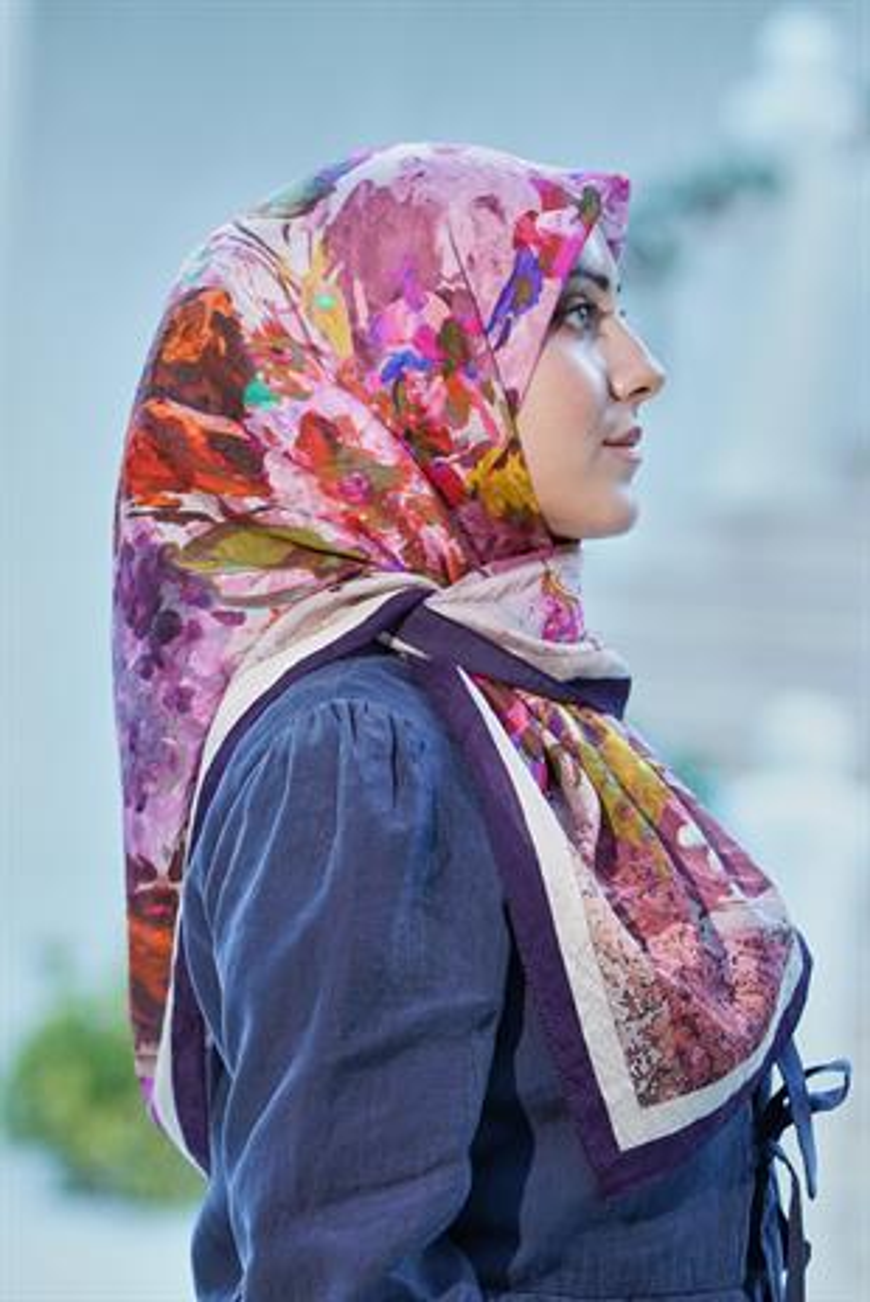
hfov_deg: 11.4
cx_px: 435
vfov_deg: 17.1
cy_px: 651
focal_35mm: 120
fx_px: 4343
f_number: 3.5
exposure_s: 1/200
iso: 640
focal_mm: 120
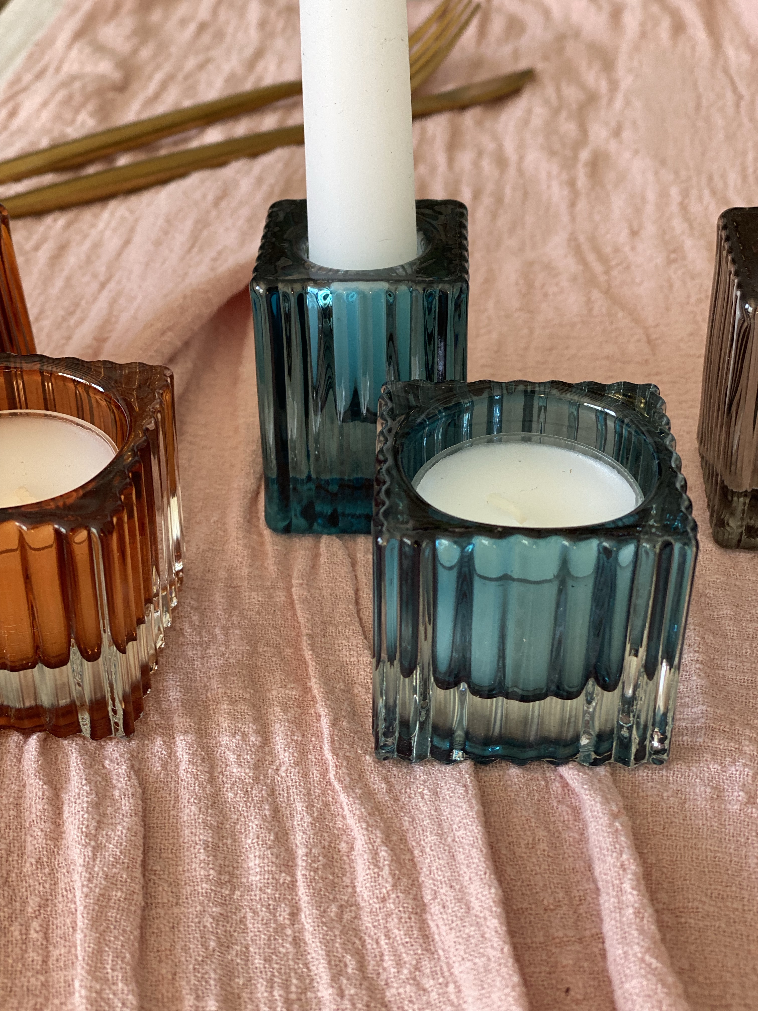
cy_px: 506
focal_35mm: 52
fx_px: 1518
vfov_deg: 36.8
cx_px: 379
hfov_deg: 28.0
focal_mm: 6
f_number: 2
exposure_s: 1/122
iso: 50
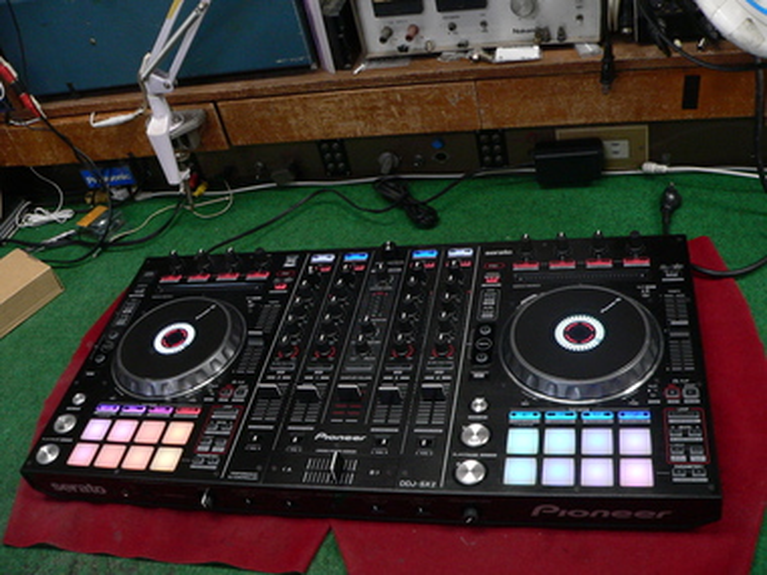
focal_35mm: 36
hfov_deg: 51.4
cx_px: 384
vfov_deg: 39.7
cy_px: 288
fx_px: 798
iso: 200
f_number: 2.8
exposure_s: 1/30
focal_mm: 6
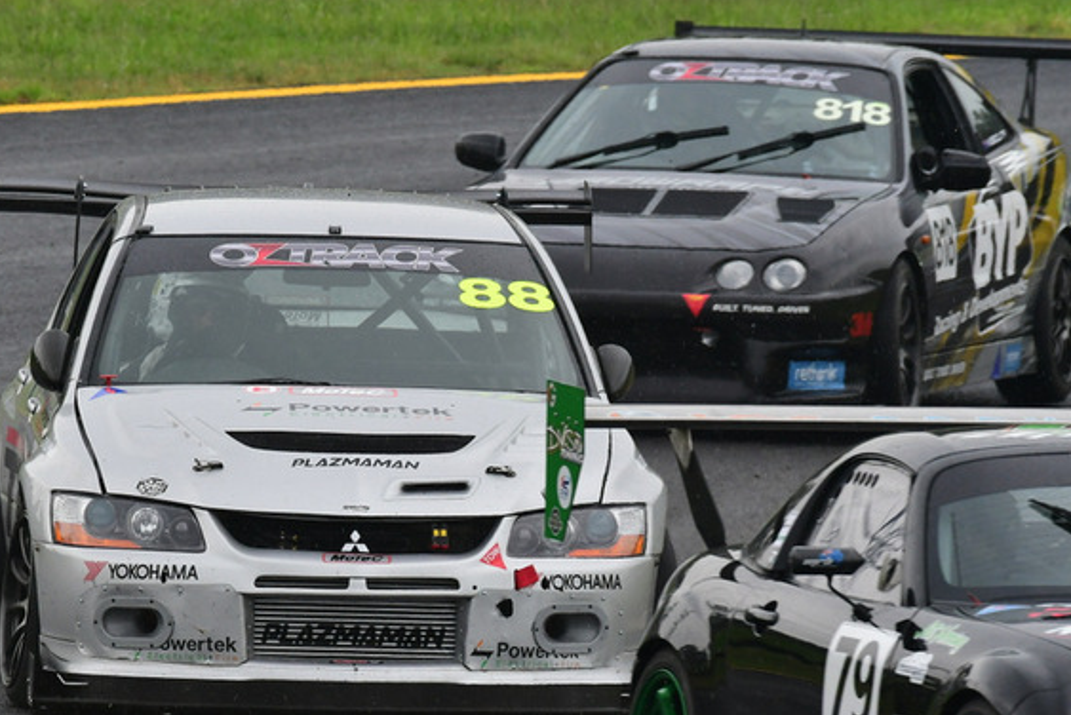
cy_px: 392
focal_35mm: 853
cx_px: 386
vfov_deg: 1.6
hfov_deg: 2.4
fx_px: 25389
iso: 1000
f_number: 11
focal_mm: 400
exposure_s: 1/640
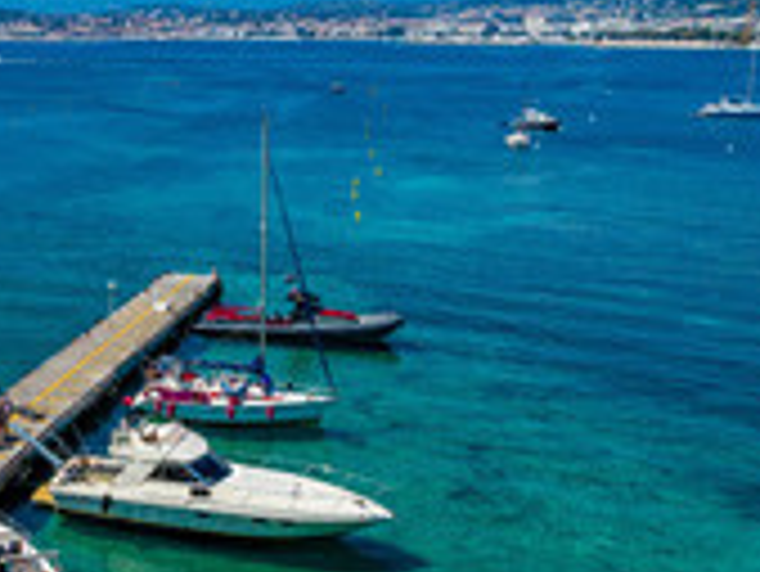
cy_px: 302
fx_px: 1164
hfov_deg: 32.8
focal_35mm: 53
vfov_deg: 27.6
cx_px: -22
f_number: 6.3
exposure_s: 1/1000
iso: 200
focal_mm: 12.3
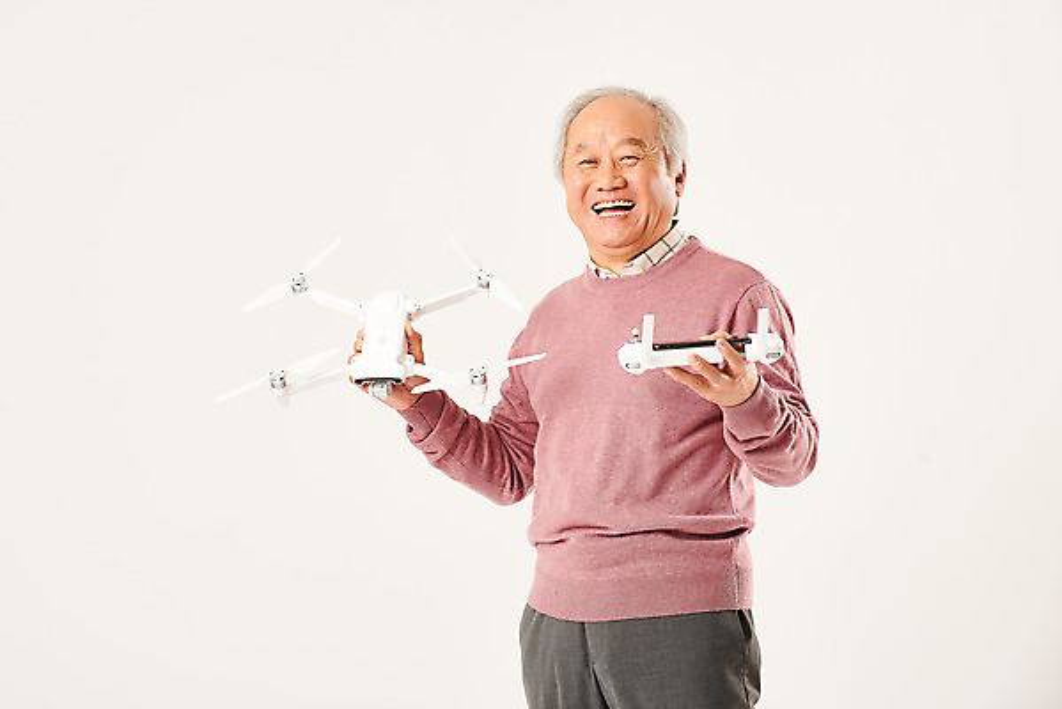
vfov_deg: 11.2
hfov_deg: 16.8
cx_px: 531
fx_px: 3601
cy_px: 354
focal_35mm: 122
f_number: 8
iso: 100
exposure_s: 1/125
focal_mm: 122
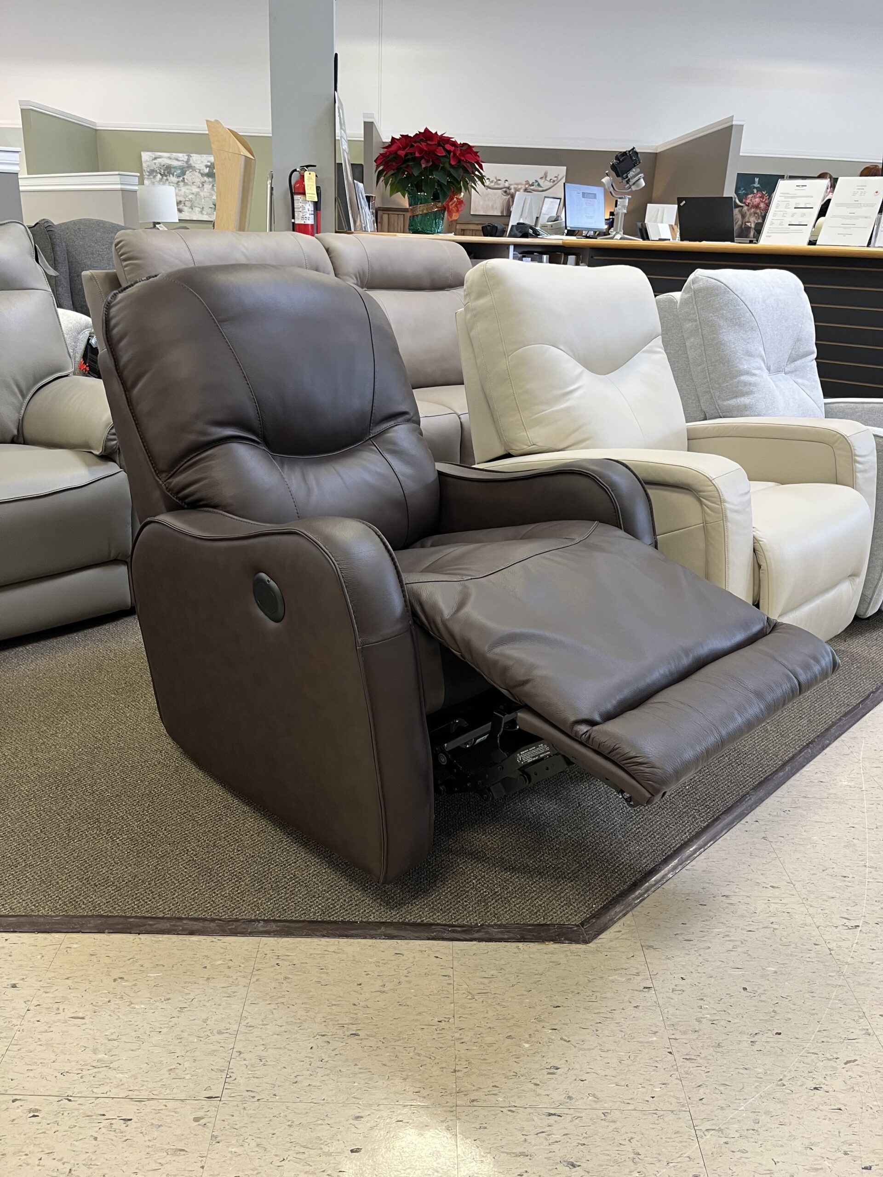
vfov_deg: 67.3
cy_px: 588
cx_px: 442
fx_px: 884
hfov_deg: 53.1
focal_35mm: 26
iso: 125
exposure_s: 1/60
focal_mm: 5.1
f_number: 1.6
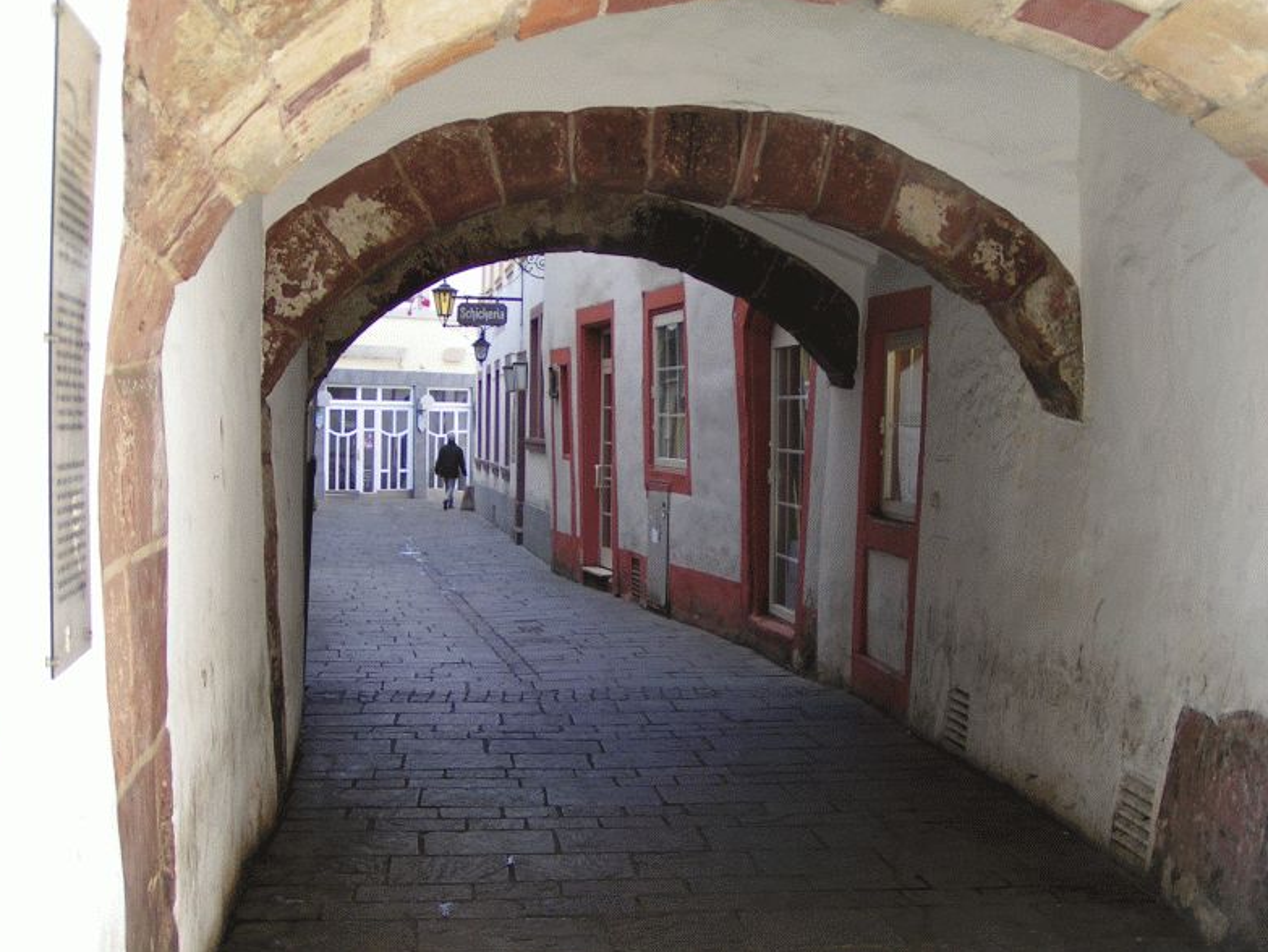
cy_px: 473
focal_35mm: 48
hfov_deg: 39.6
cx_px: 623
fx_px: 1759
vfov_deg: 30.3
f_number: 3.2
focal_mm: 7.3
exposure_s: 1/80
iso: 50
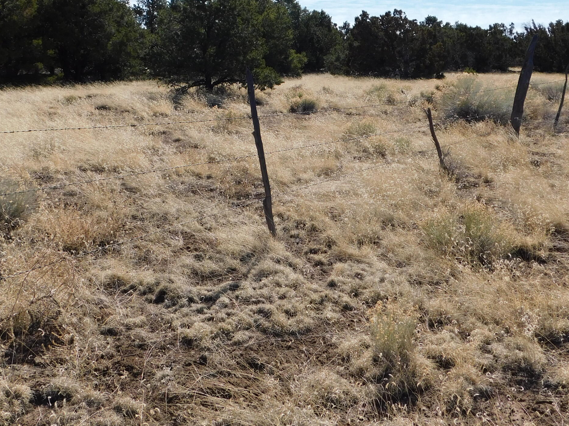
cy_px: 110
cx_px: 267
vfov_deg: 29.8
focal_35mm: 48
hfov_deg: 39.6
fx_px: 789
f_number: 6.4
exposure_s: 1/400
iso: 125
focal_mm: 5.3
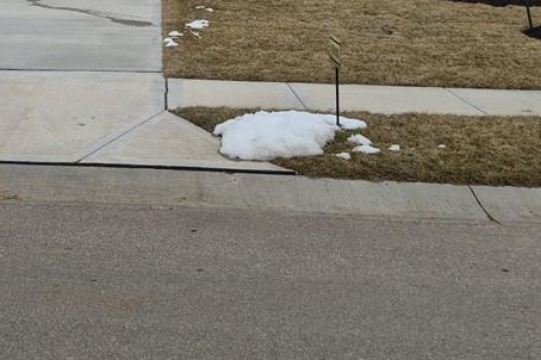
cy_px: -76
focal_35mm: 54
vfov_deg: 22.9
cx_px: 122
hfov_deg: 35.9
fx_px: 811
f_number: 1.8
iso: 80
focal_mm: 5.4
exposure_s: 1/6304
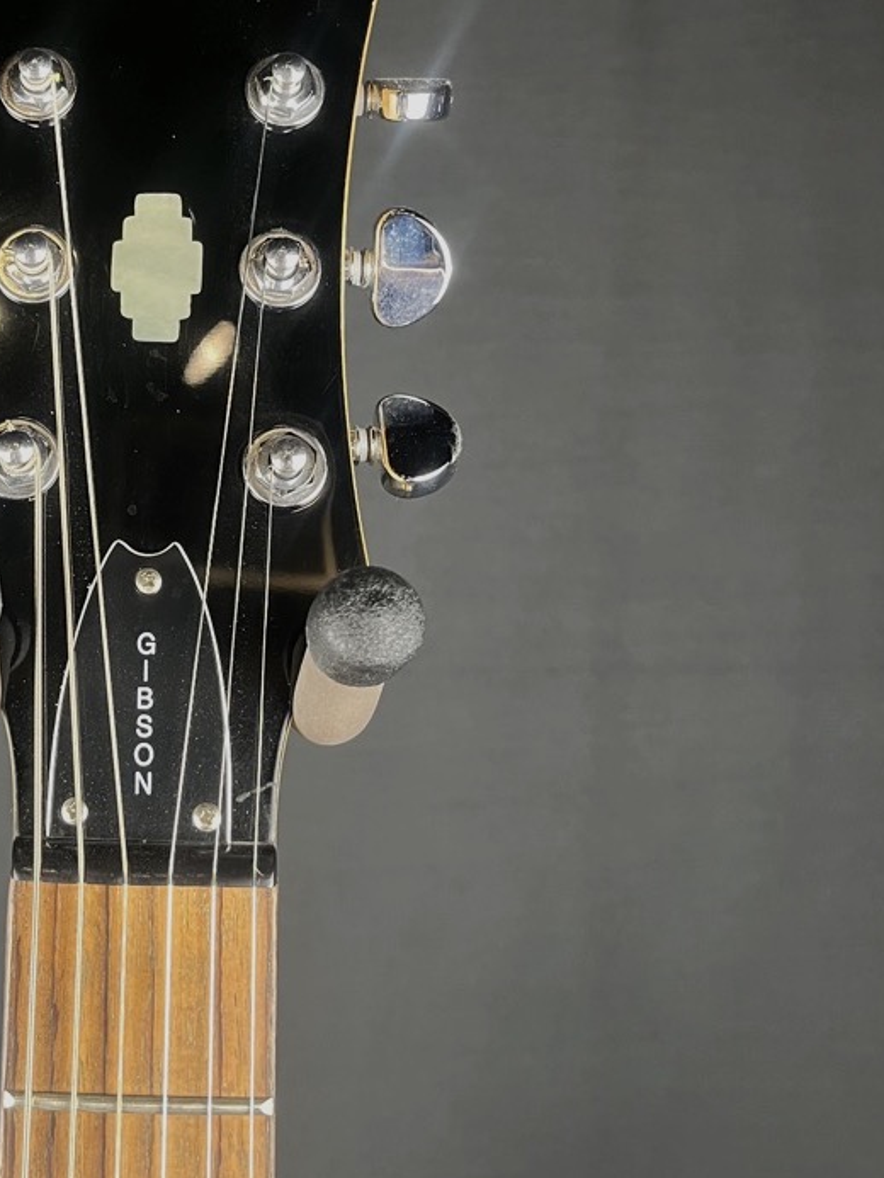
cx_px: 141
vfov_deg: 41.7
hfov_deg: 31.1
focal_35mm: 45
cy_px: 422
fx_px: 1532
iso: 160
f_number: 1.6
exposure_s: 1/60
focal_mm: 5.1
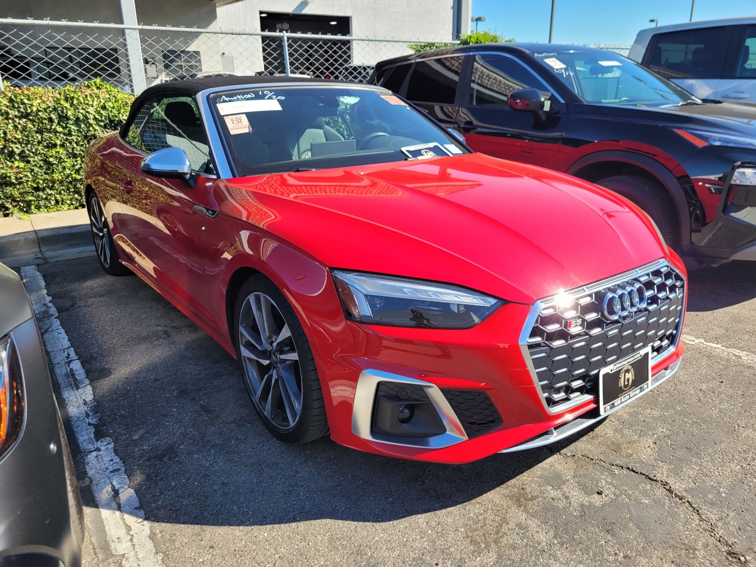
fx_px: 568
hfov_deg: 67.3
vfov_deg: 53.1
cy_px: 284
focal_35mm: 26
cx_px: 378
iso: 40
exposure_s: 1/1041
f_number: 1.8
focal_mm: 5.4
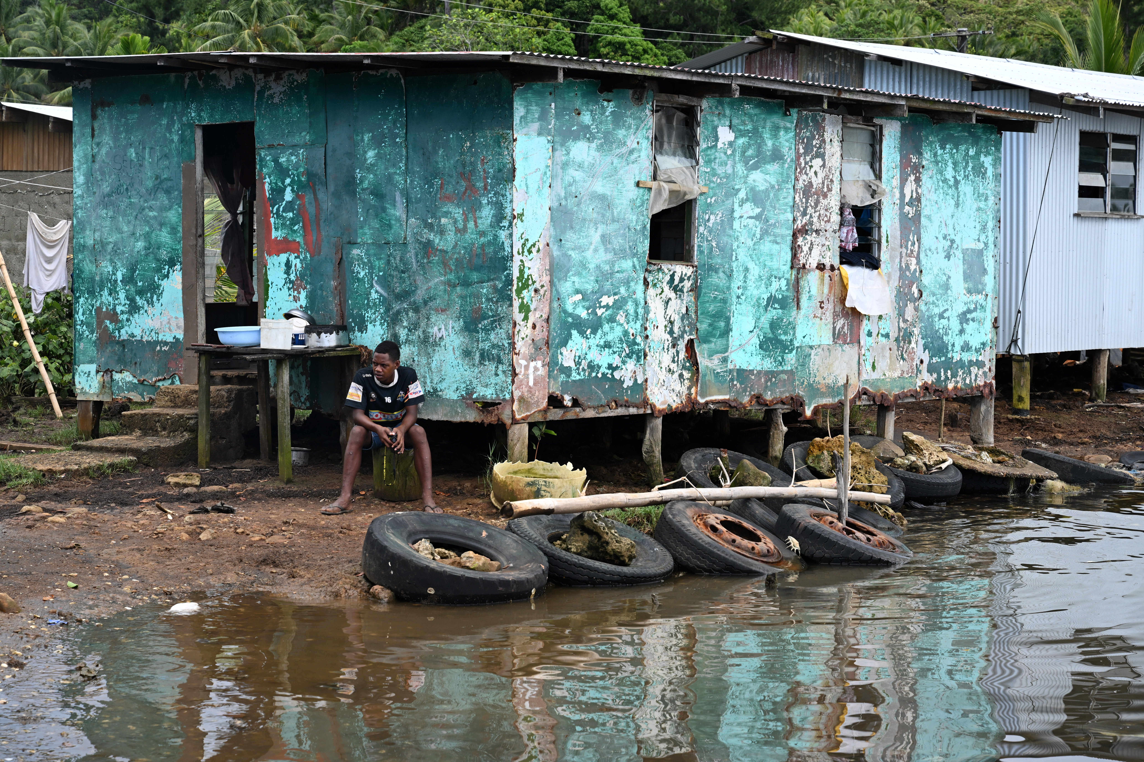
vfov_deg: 19.5
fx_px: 2224
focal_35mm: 70
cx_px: 572
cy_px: 381
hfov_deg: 28.8
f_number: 7.1
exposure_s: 1/320
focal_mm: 70
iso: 200
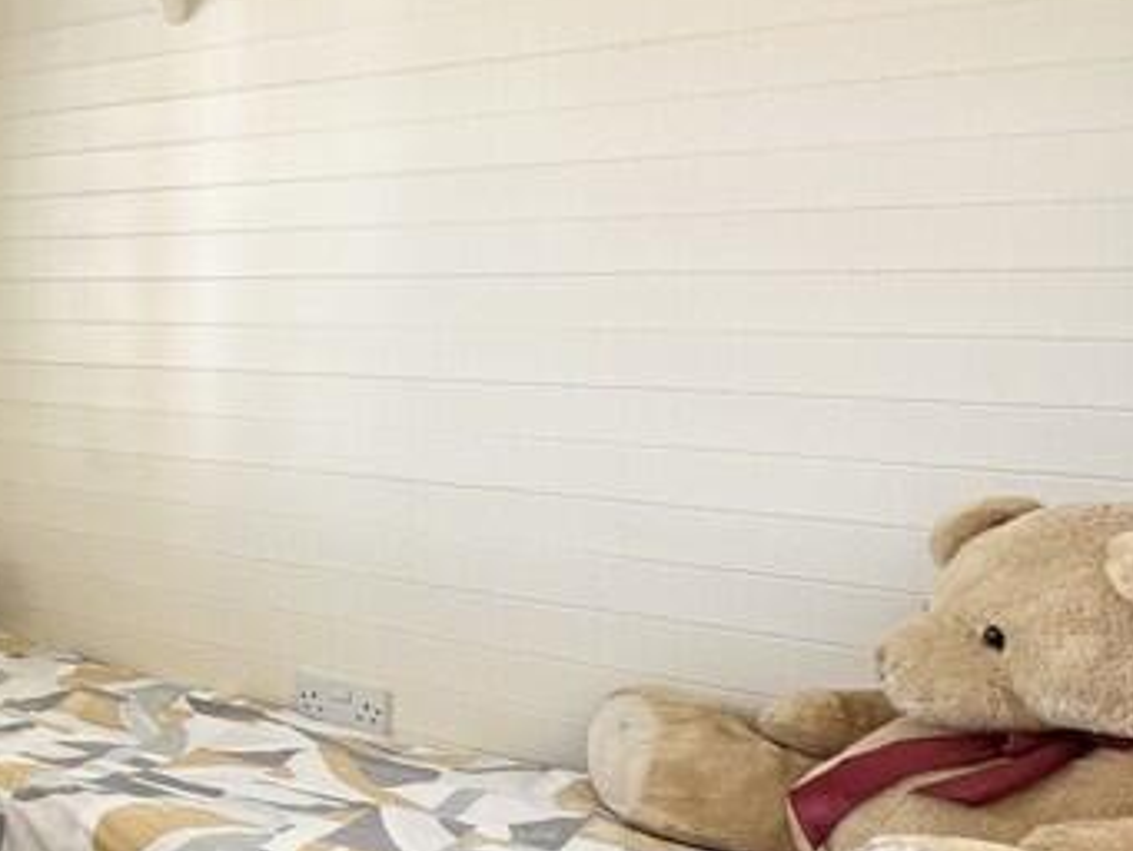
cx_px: -502
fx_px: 1375
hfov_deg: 29.9
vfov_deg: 34.3
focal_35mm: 42
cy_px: 346
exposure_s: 1/99
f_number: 2.2
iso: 64
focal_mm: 2.22
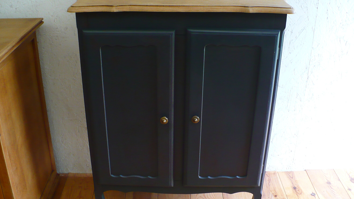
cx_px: 178
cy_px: 100
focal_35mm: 41
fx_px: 385
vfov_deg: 29.0
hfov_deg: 49.4
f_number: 2.8
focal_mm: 6.1
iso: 200
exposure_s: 1/25
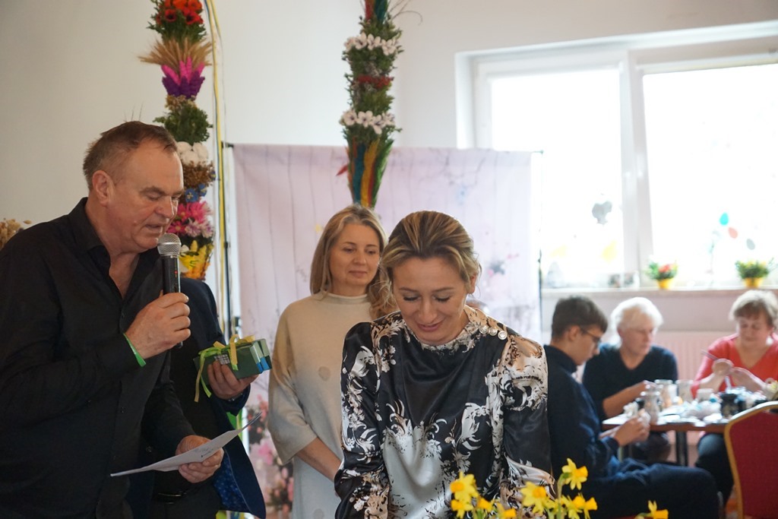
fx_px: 1621
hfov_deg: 27.0
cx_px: 389
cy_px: 260
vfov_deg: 18.2
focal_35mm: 75
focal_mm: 50
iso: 3200
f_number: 3.2
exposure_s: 1/160
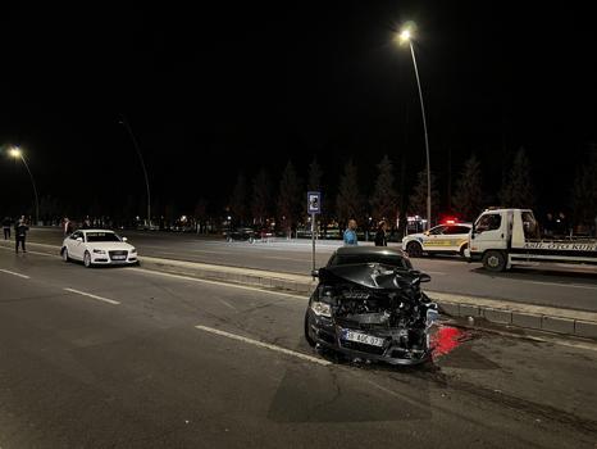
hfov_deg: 67.3
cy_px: 224
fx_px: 449
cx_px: 298
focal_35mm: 26
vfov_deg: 53.1
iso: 800
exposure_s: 1/27
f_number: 1.5
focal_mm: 5.7
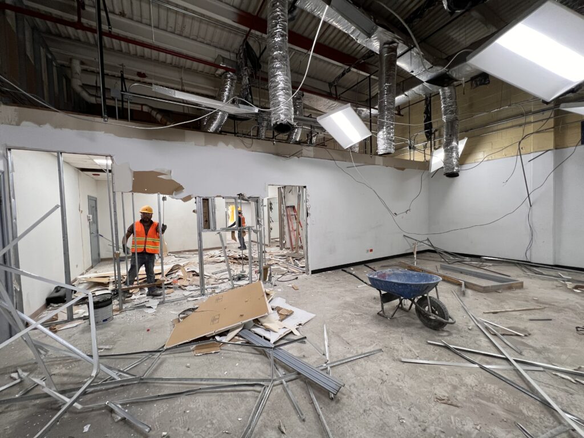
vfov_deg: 89.9
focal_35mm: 13
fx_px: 219
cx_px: 292
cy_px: 219
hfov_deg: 106.2
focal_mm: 1.57
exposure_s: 1/99
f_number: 1.8
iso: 125
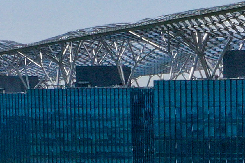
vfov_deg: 7.3
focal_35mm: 182
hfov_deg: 11.0
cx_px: 340
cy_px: 304
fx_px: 1238
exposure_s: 1/240
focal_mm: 10.26
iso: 100
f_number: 11
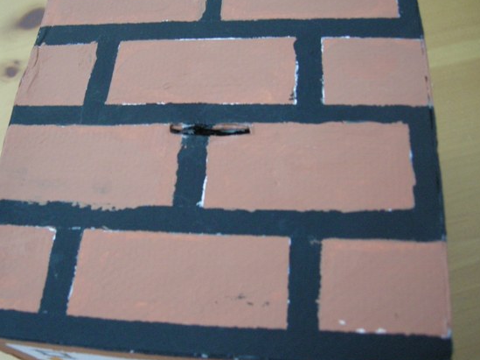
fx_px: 582
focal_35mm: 42
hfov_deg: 44.7
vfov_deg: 34.3
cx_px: 210
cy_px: 171
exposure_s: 1/8
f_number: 2.7
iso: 467
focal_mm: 7.5
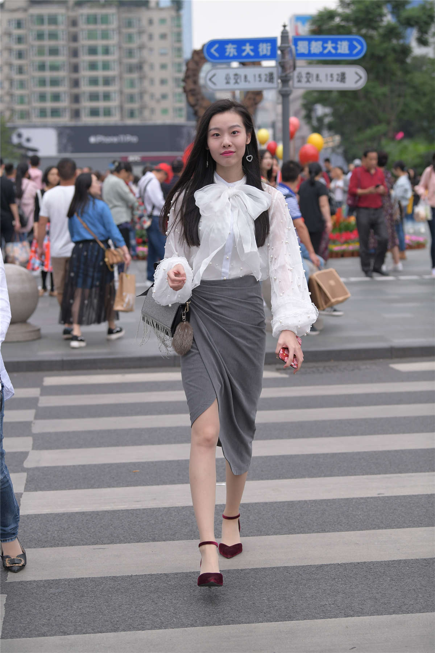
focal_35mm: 72
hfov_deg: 18.9
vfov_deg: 28.1
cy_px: 326
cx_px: 218
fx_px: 1305
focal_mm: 72
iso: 500
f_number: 4
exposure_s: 1/800
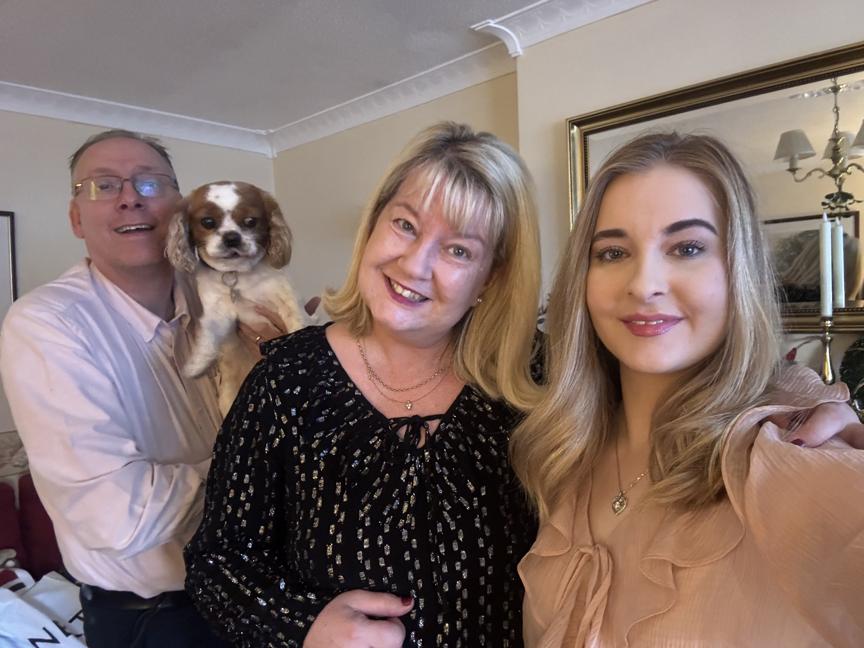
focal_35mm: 23
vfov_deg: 58.9
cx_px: 432
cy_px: 324
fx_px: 574
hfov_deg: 73.9
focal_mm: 2.69
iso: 500
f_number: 1.9
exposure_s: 1/30
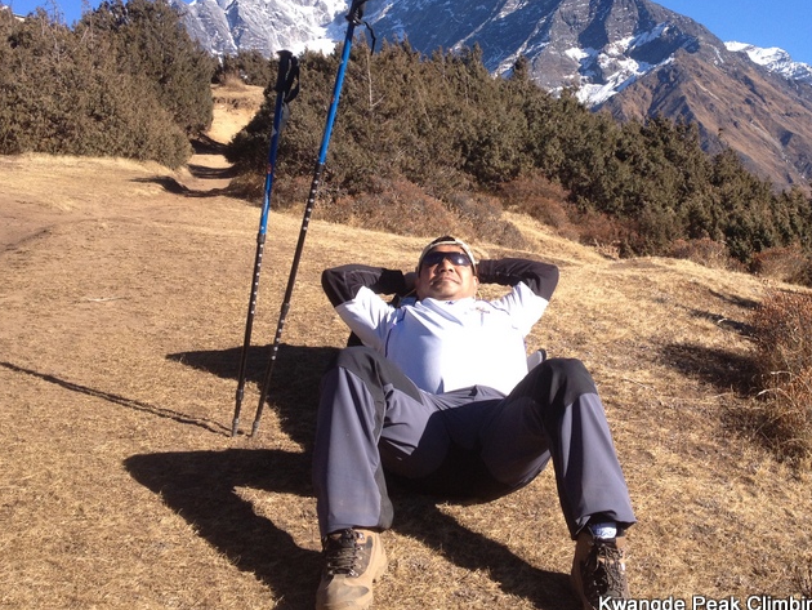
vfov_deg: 28.9
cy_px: 204
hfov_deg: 37.9
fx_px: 1173
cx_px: 507
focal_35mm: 50
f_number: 2.4
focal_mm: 4.28
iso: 50
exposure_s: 1/767
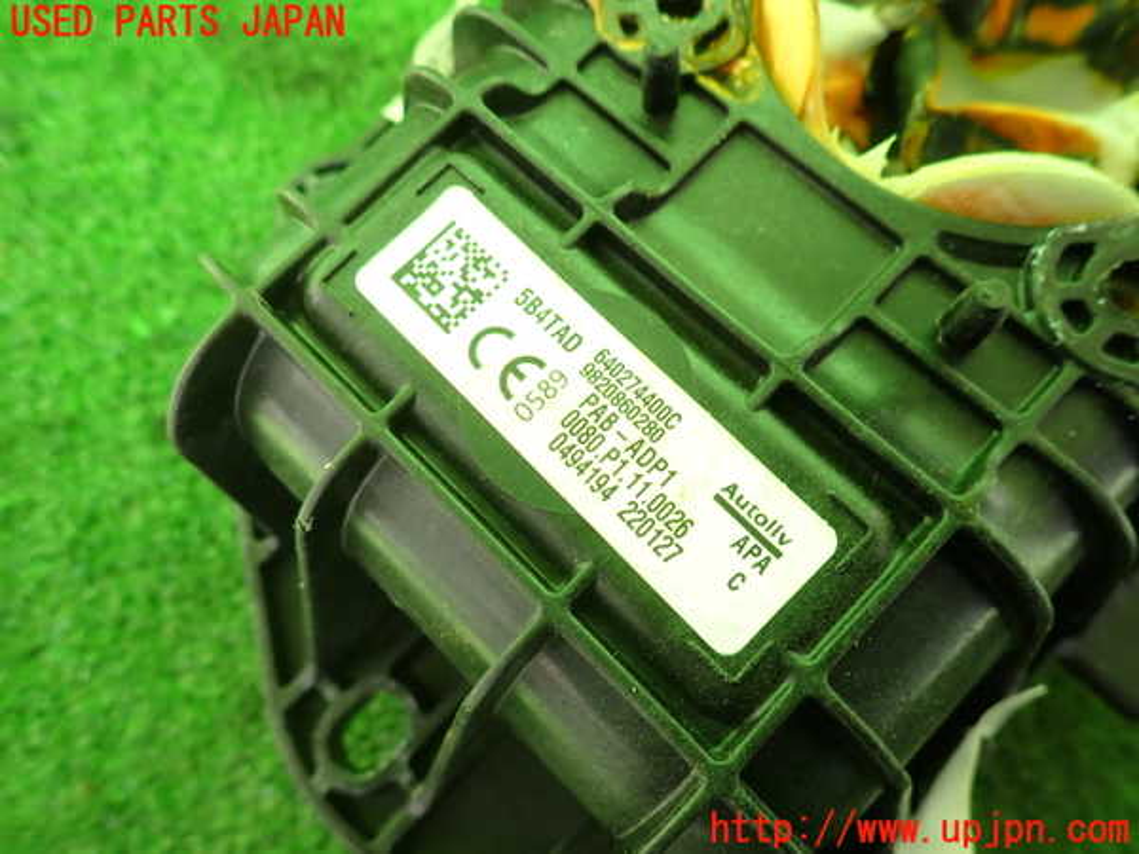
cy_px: 427
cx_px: 570
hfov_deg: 69.4
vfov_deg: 54.9
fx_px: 823
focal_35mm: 25
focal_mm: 4.5
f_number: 2
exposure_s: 1/60
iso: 100
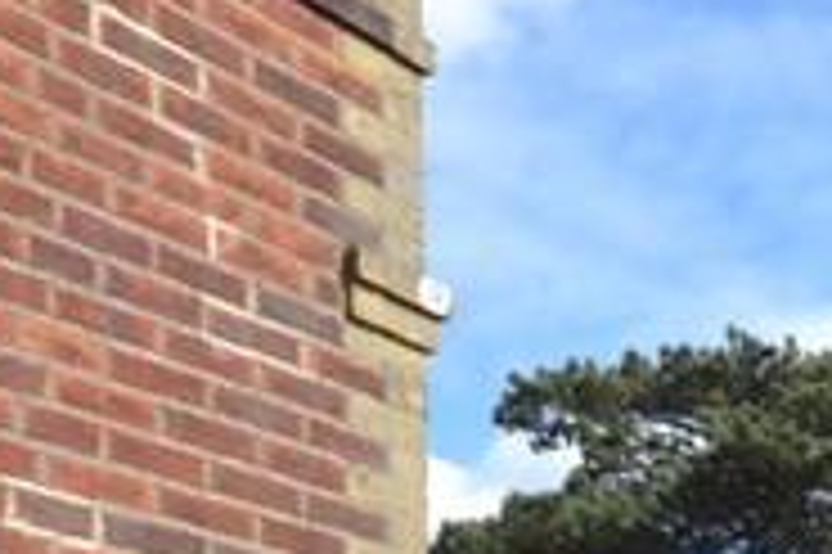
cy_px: 1058
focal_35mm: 83
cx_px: 1376
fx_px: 1916
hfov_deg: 19.8
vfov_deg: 14.1
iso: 100
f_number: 7.1
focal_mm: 10
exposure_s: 1/200
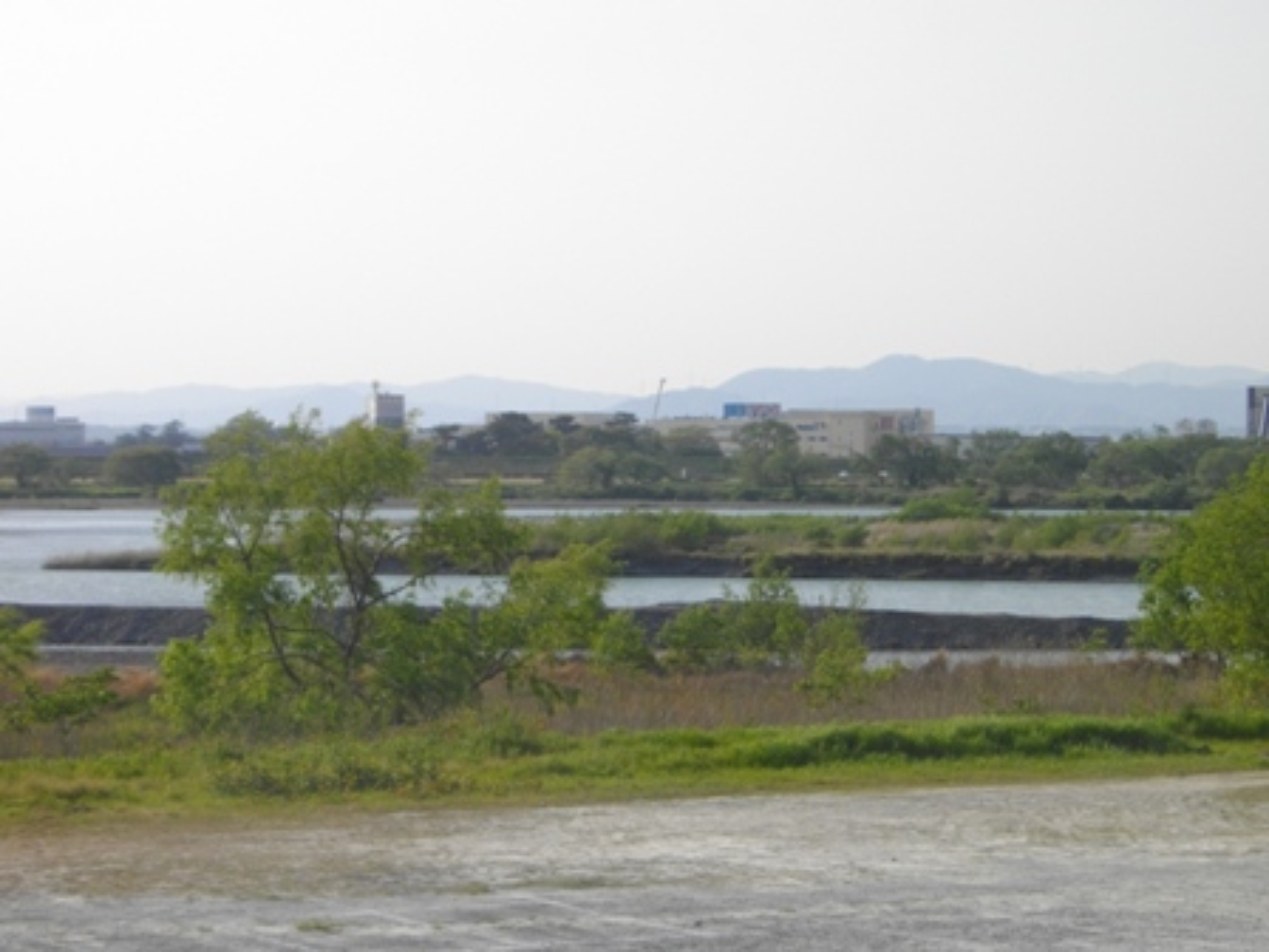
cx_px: 634
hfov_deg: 20.4
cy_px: 476
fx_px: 3519
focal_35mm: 96
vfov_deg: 15.4
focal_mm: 17.1
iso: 100
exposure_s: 1/500
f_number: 5.2
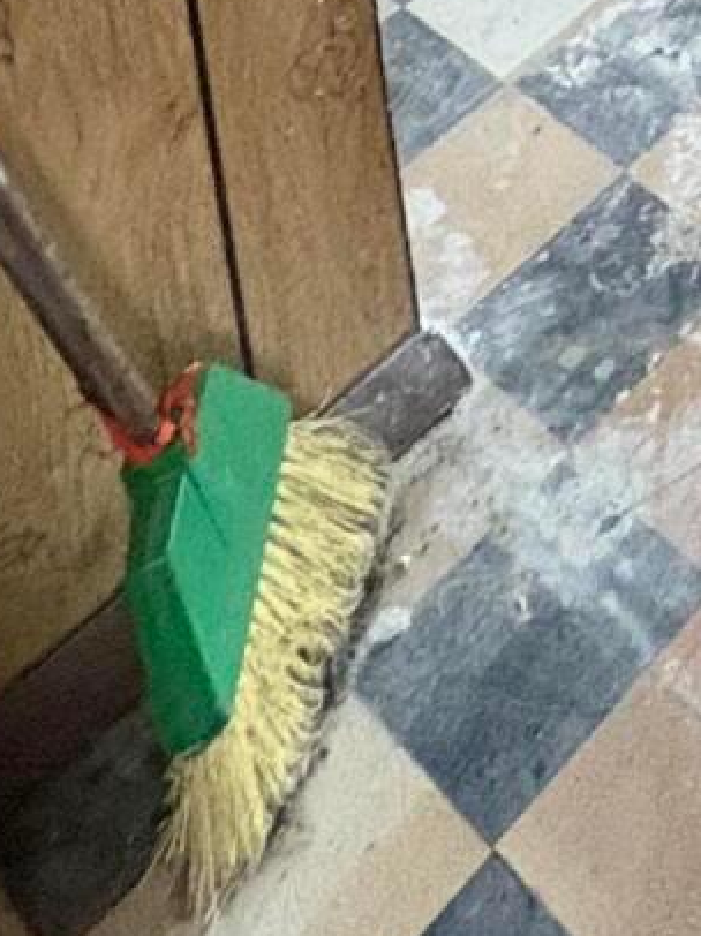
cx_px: 1365
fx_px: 1865
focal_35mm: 69
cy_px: -1197
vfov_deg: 16.1
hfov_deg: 16.6
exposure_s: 1/60
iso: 640
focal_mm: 2.22
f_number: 2.2
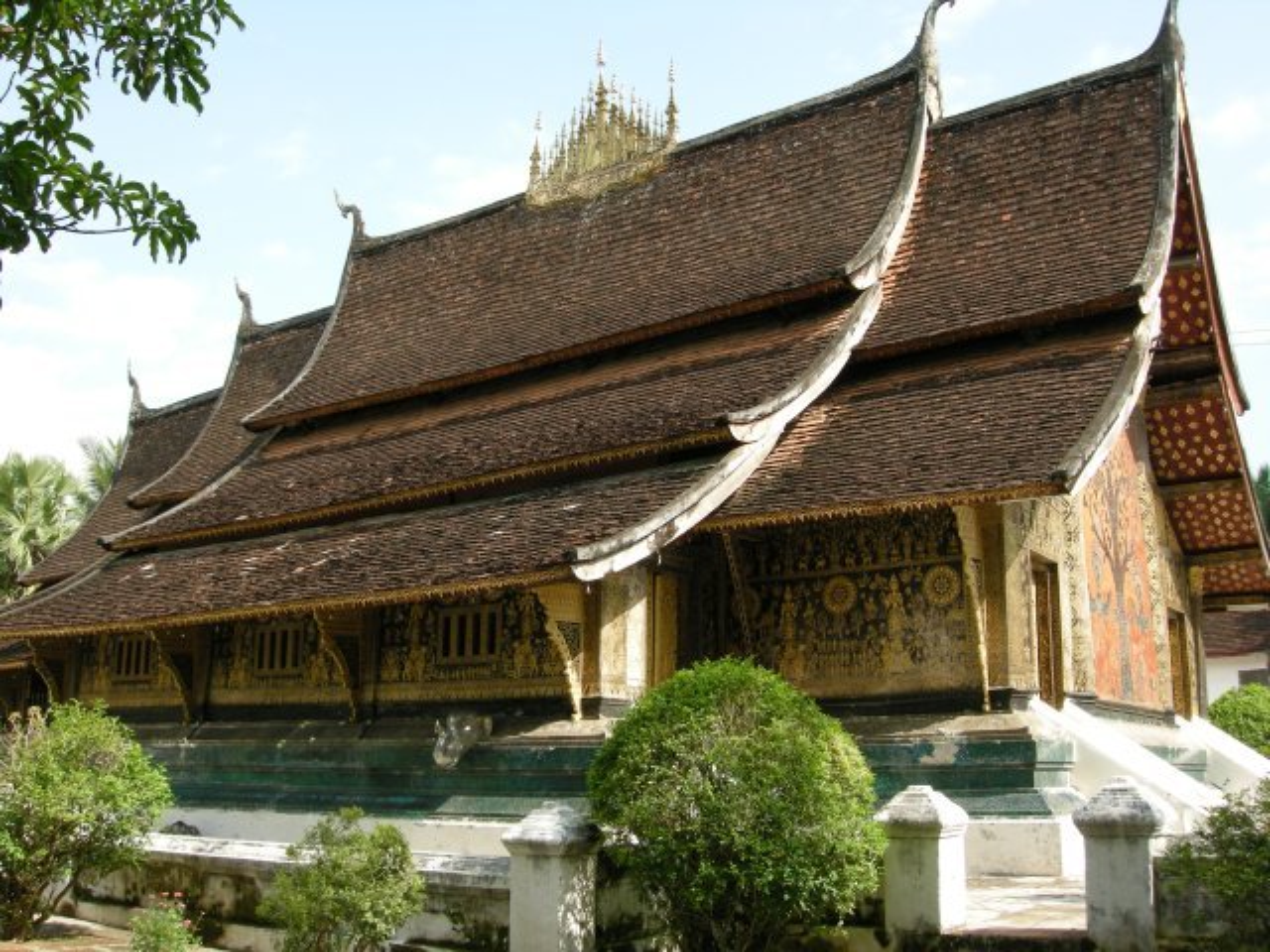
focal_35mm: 36
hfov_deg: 51.4
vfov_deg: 39.7
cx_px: 635
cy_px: 476
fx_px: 1321
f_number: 4.8
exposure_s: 1/136
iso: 64
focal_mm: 7.5
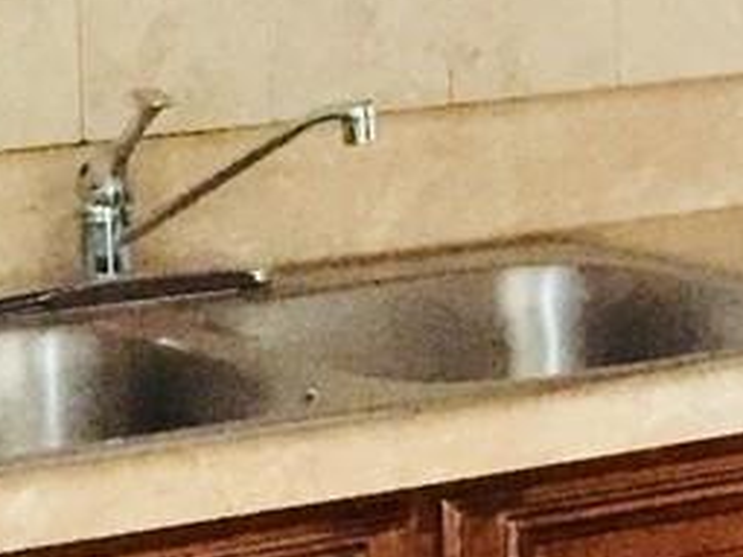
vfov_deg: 8.1
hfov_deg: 10.6
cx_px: 1052
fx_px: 3905
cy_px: -140
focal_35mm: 182
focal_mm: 4.15
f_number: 2.2
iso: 250
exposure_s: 1/30
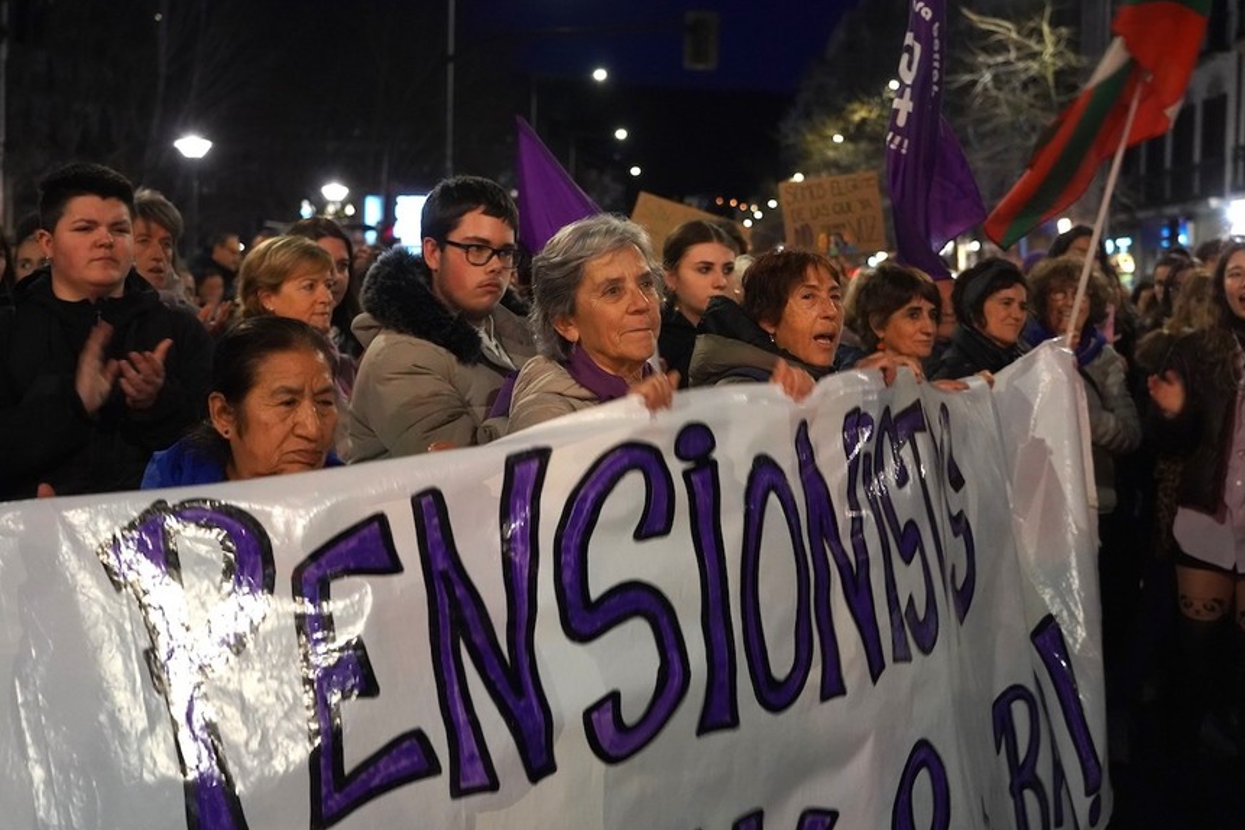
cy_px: 395
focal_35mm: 50
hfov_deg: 39.6
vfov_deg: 27.0
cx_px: 642
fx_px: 1729
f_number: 4
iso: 8000
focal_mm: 46
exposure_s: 1/80
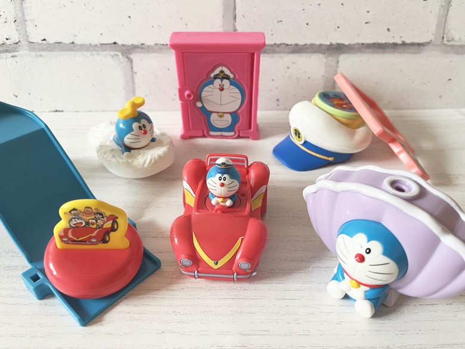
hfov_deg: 67.3
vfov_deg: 53.1
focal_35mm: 26
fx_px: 349
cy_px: 174
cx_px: 232
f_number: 1.6
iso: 125
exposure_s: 1/60
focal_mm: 5.1
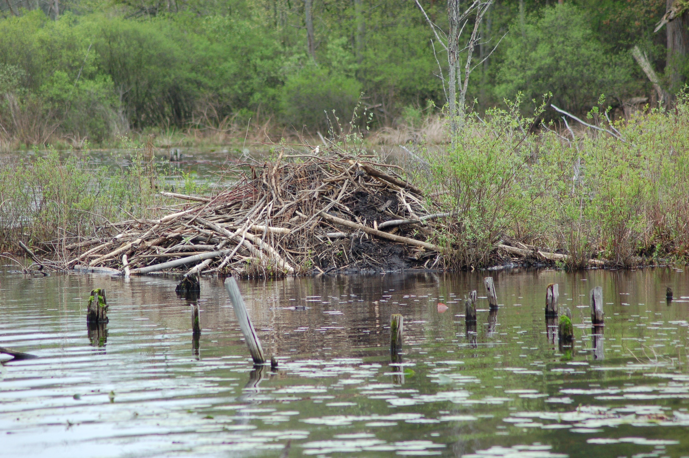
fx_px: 5450
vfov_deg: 4.8
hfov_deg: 7.2
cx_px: 344
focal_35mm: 285
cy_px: 229
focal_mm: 190
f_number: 4.8
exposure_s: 1/640
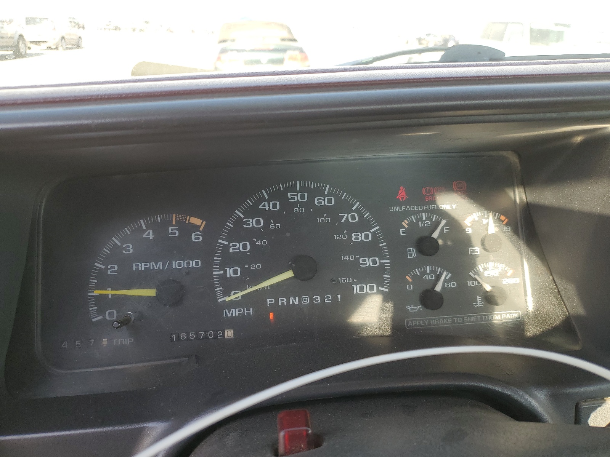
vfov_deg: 53.1
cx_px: 305
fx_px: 458
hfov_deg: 67.3
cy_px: 228
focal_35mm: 26
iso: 50
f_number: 1.5
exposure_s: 1/217
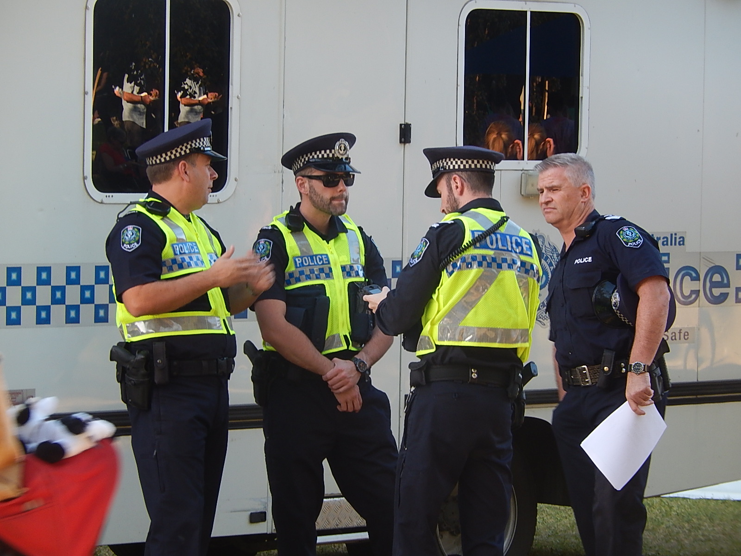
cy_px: 278
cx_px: 370
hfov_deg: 9.2
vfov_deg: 6.9
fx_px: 4602
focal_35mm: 215
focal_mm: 38.6
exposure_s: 1/40
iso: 125
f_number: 5.8
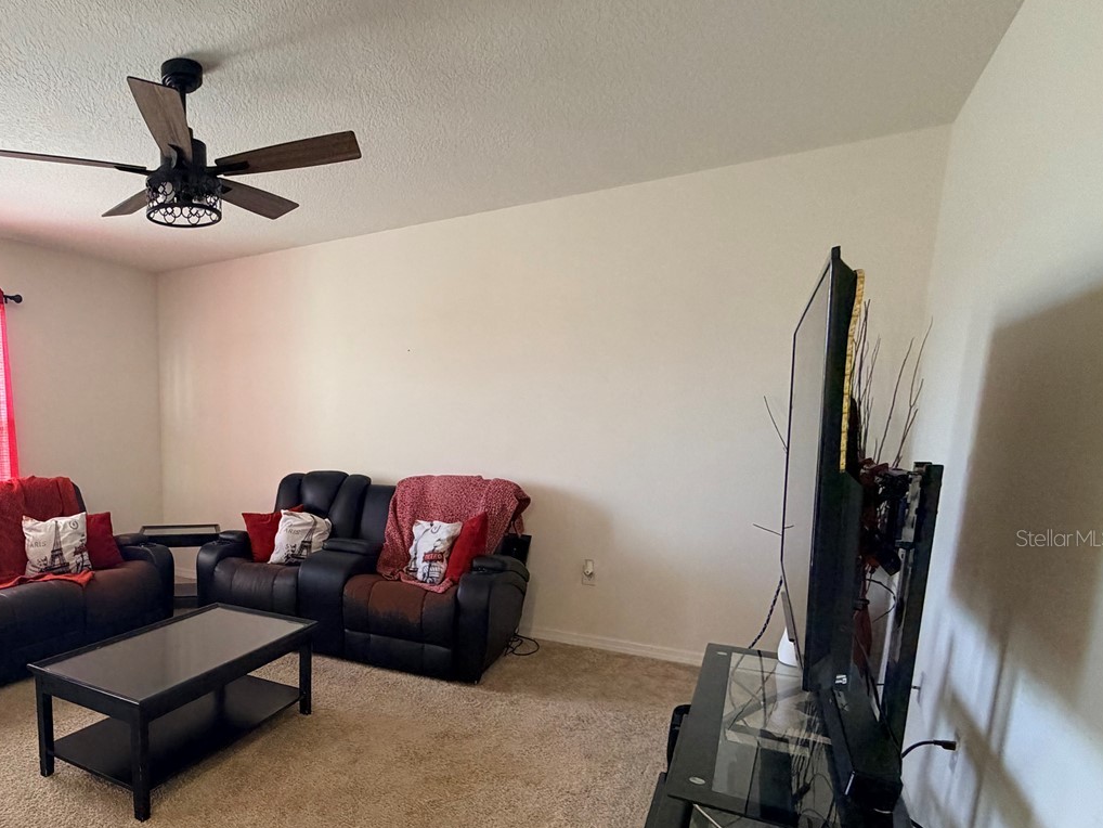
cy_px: 538
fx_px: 701
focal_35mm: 22
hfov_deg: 70.3
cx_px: 251
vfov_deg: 60.0
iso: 320
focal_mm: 2.22
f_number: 2.2
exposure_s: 1/60
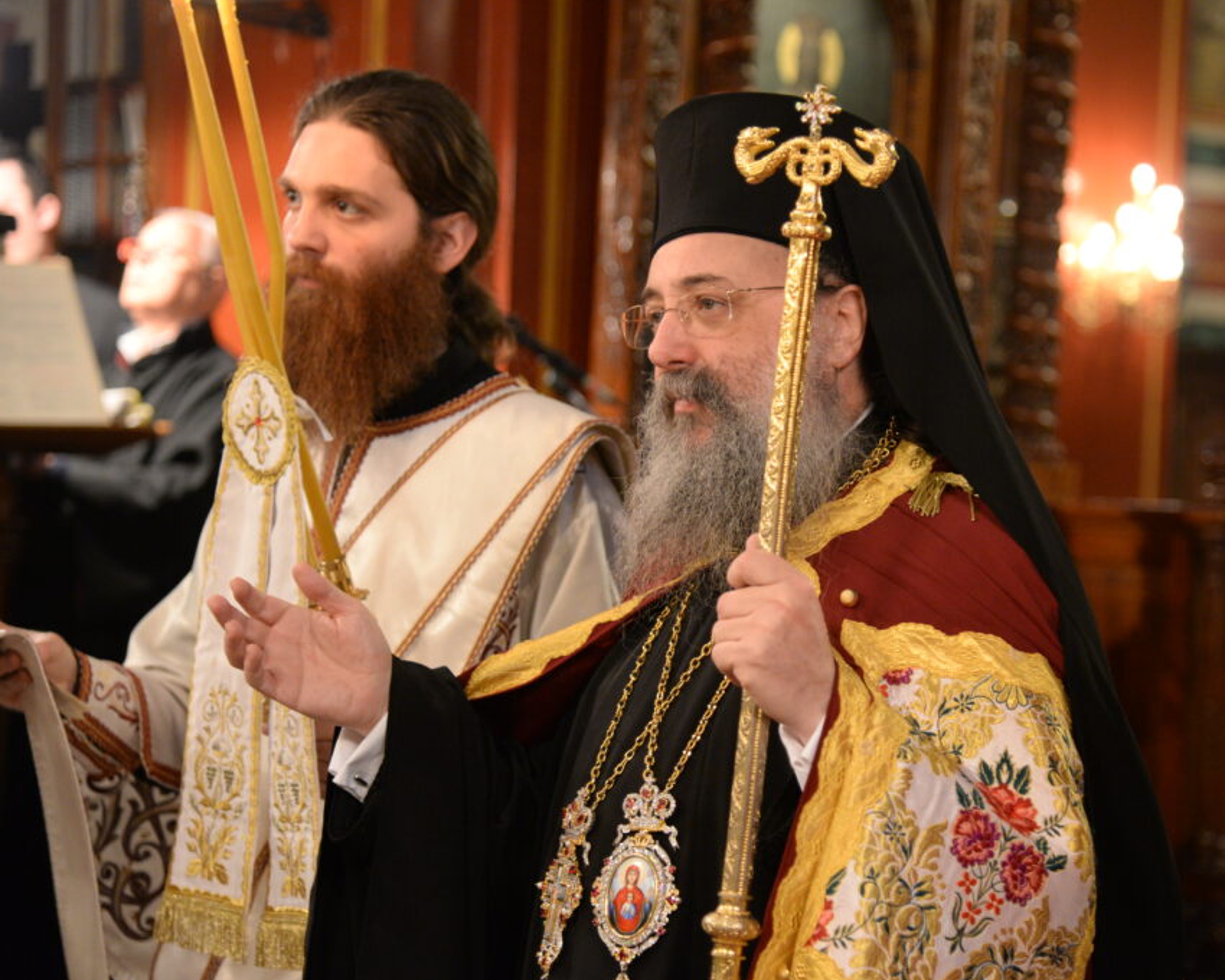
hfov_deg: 18.4
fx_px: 3771
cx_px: 715
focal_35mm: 104
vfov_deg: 14.8
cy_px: 491
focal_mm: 92
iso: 3200
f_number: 4
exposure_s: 1/40
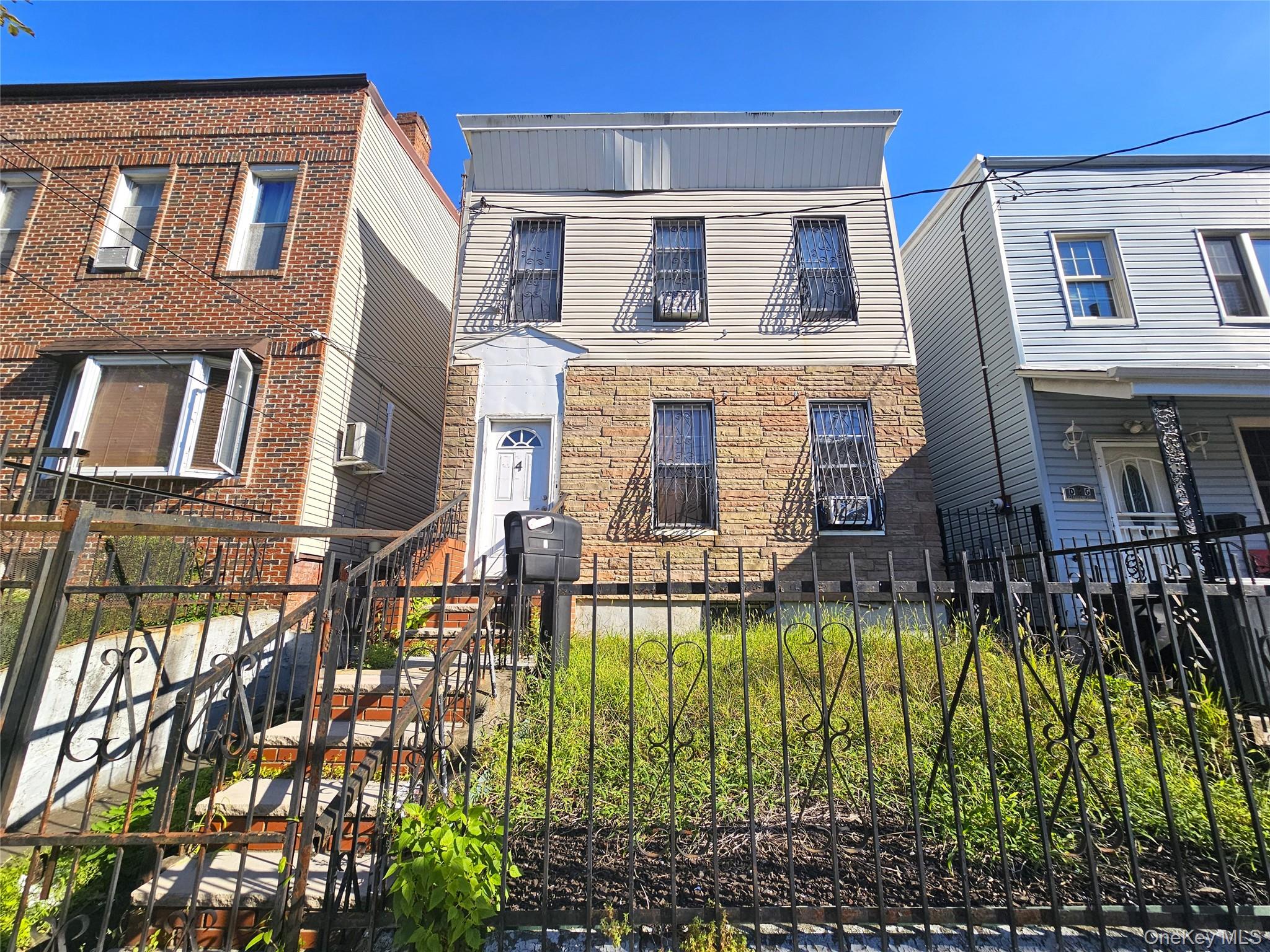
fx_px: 477
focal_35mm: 13
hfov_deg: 106.2
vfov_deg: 89.9
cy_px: 476
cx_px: 635
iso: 50
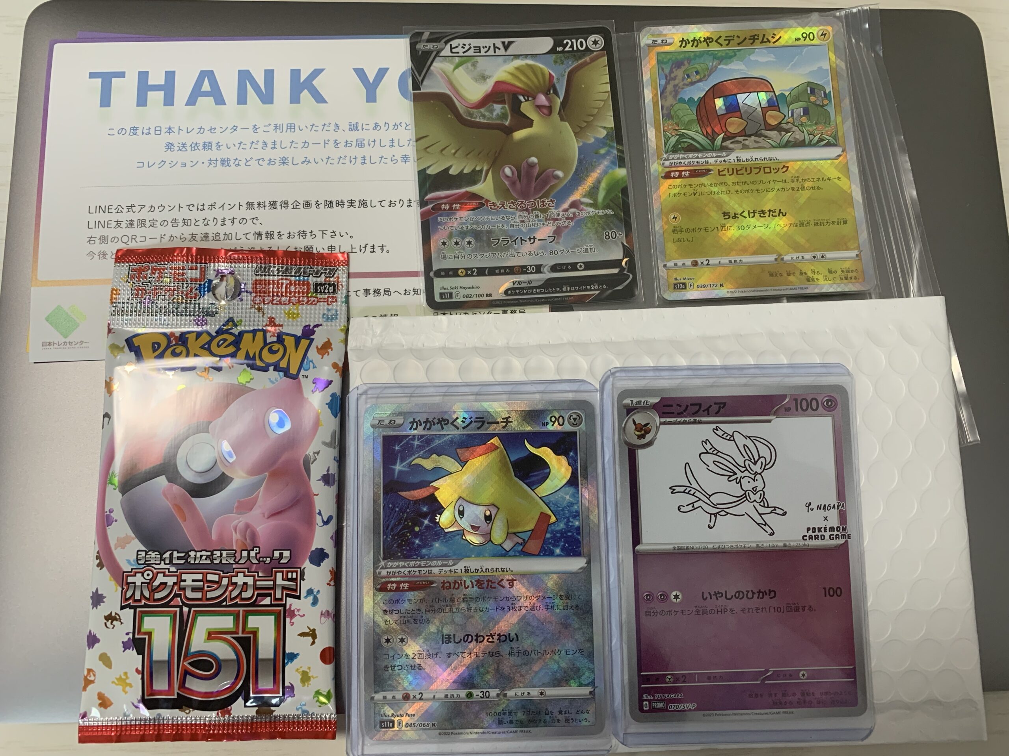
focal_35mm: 26
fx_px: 758
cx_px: 504
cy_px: 378
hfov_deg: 67.3
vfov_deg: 53.1
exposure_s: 1/85
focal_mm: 4.25
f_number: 1.8
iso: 100
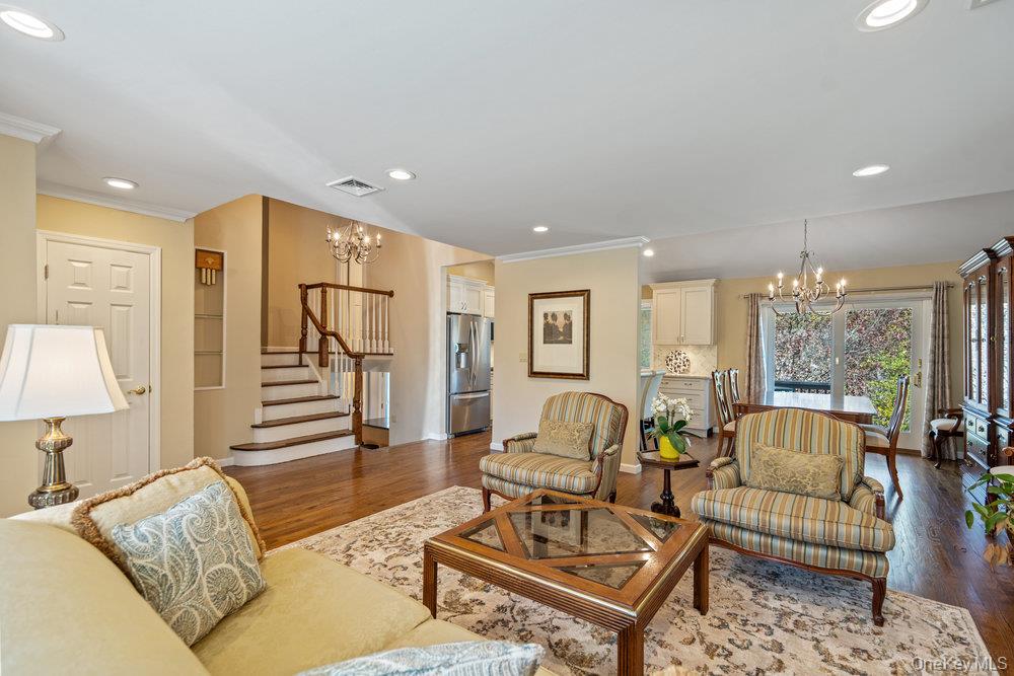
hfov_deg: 96.7
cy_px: 338
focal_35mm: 16
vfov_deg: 73.8
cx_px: 507
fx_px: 451
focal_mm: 16
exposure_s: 1/10
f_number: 5
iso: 500
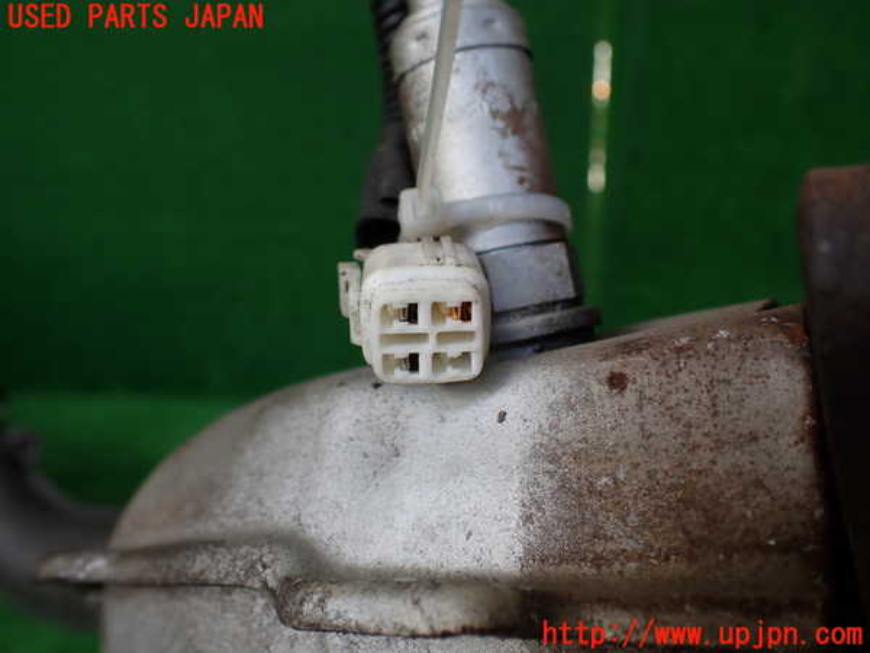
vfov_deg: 46.8
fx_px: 754
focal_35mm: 30
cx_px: 435
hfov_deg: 60.0
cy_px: 326
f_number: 2.3
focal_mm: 5.4
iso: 100
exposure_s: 1/125
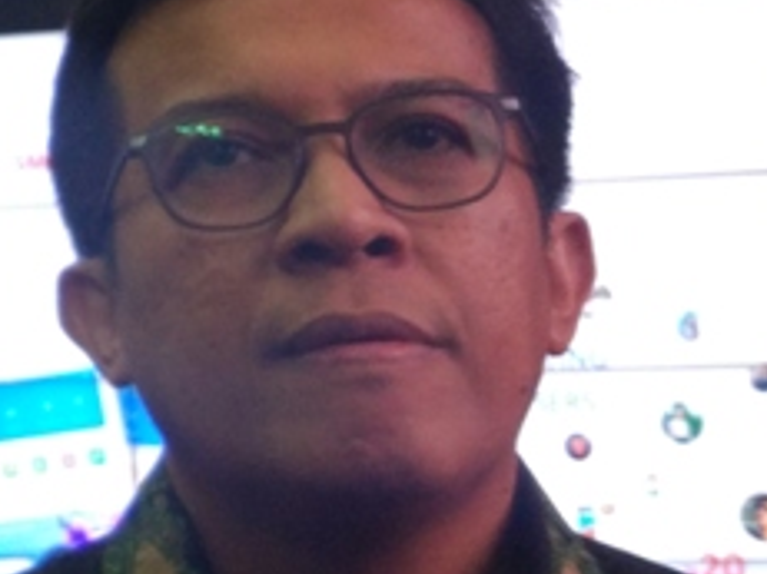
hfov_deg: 14.2
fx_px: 2746
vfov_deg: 11.9
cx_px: -578
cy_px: 66
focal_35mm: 124
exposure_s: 1/25
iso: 330
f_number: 2
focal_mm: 4.26
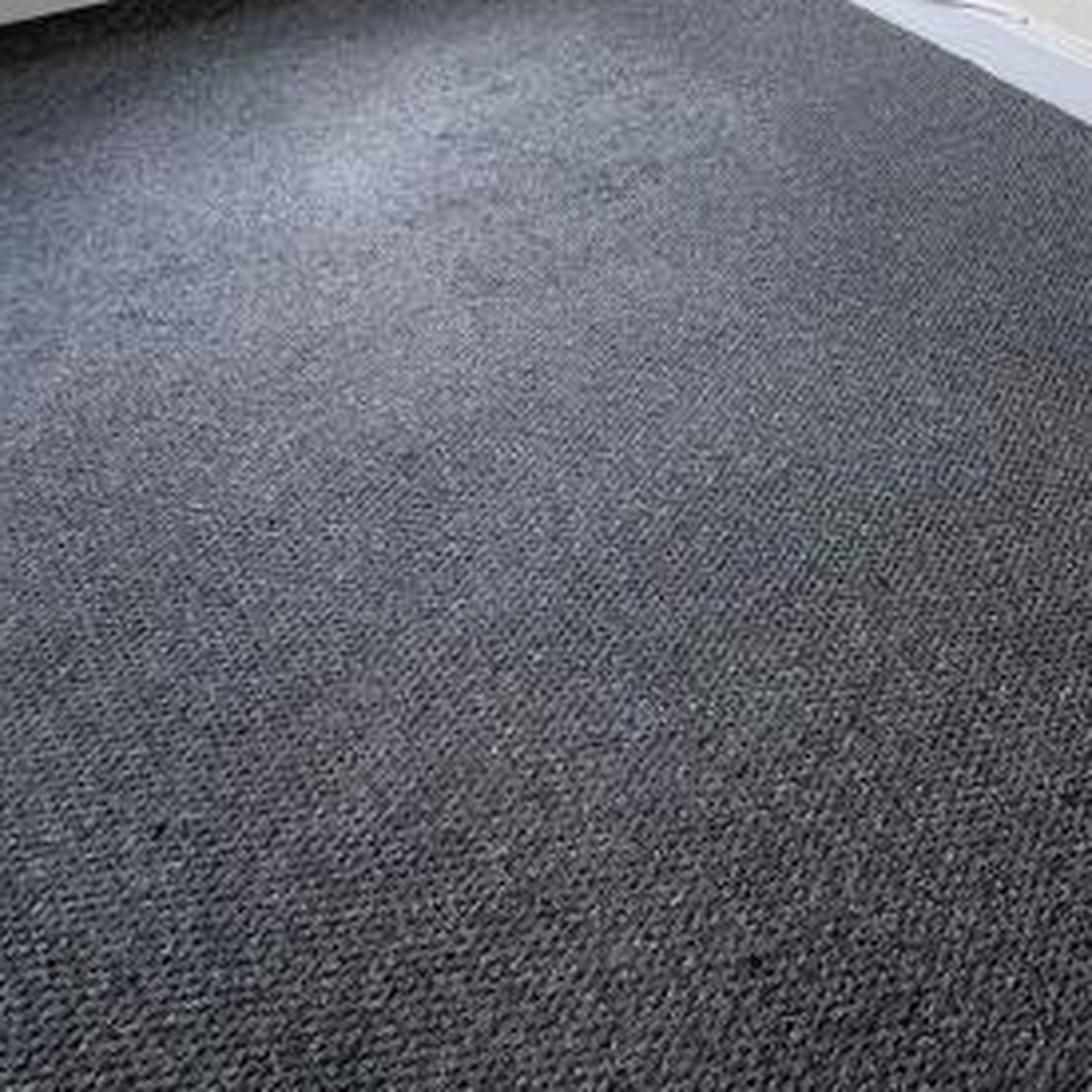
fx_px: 1642
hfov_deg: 33.3
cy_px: -409
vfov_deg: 28.4
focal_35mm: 46
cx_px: 1124
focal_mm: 2.22
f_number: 2.2
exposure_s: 1/143
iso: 40
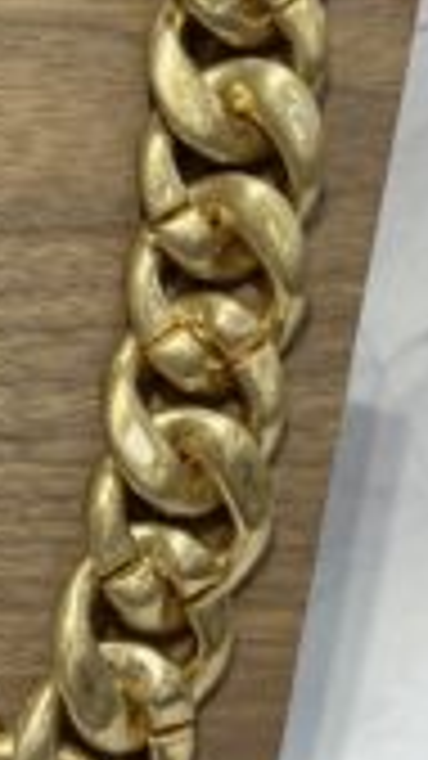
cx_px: 68
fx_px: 1352
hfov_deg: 17.8
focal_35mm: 67
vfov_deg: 31.4
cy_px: 355
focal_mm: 5.7
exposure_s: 1/125
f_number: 1.5
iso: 40
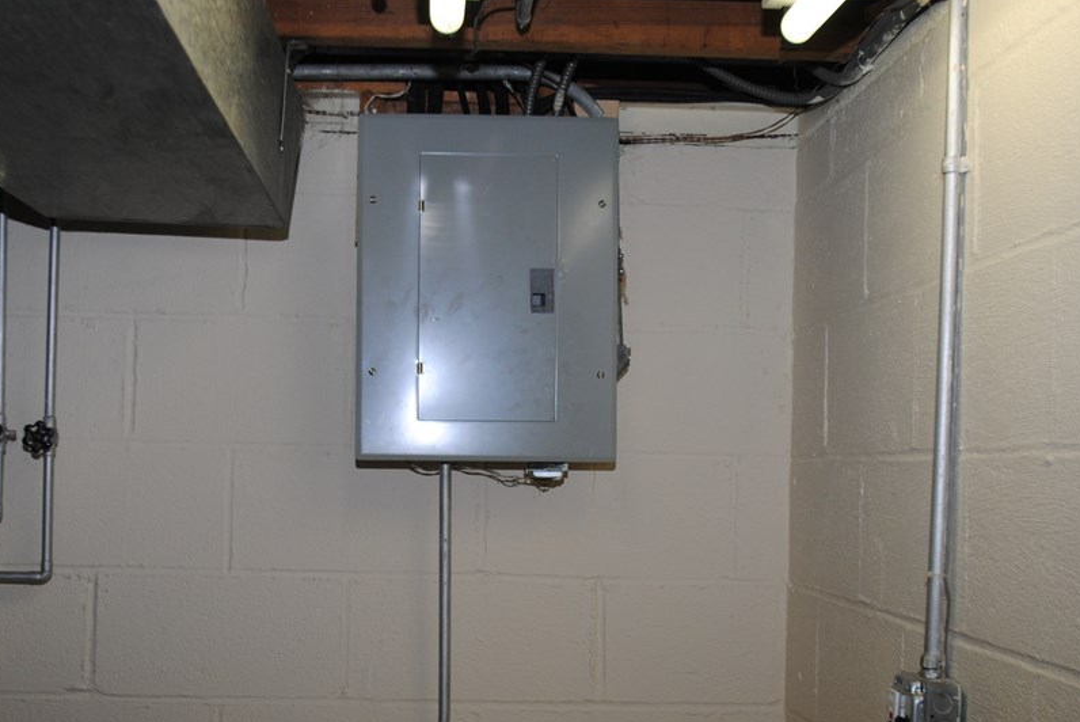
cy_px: 479
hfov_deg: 40.2
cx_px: 465
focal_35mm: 49
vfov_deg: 27.4
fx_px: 1471
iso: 200
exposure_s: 1/60
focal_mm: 24
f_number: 4.5
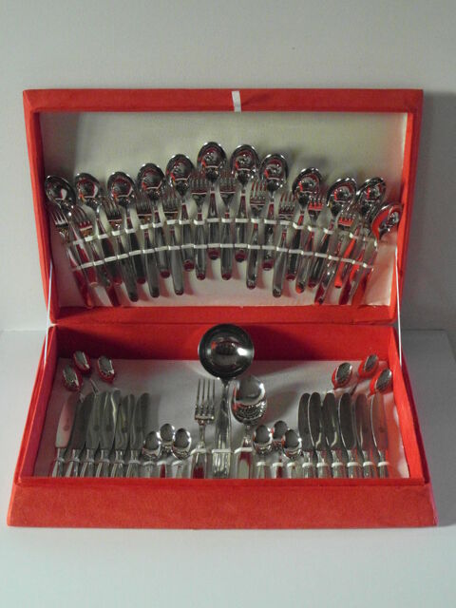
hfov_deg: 23.7
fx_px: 1089
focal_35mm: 62
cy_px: 304
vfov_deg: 31.2
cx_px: 228
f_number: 4
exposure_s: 1/15
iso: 800
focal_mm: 10.2
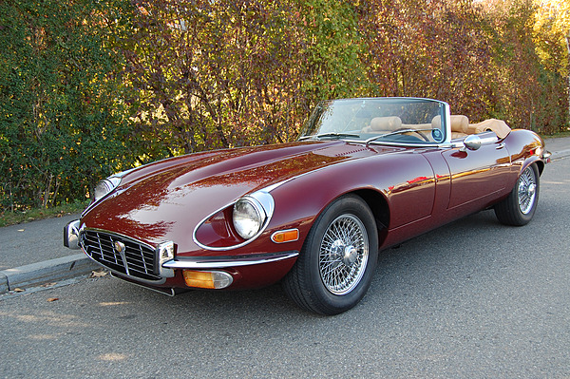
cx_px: 285
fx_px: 570
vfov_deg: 36.8
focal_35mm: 36
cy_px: 190
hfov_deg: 53.2
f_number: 5.6
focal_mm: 24
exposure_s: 1/125
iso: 250
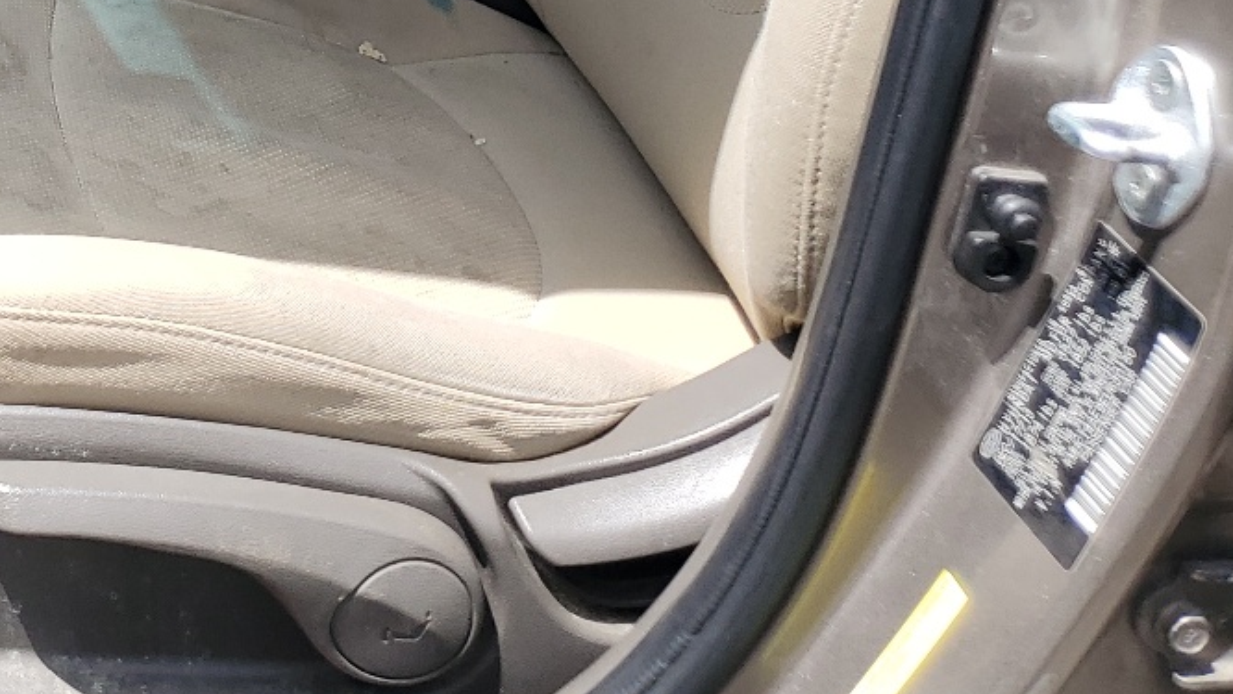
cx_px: -120
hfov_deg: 28.2
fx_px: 2224
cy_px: -370
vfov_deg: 16.1
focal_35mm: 68
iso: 50
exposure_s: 1/1429
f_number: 1.5
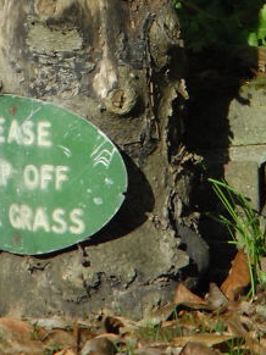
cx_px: 99
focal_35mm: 1791
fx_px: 18364
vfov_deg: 1.1
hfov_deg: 0.8
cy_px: -16
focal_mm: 400
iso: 800
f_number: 9
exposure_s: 1/320
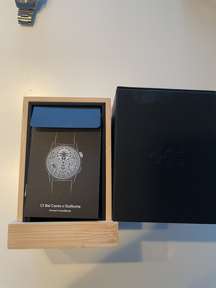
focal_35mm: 26
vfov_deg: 67.3
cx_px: 108
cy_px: 144
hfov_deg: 53.1
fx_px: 216
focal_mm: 4.2
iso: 250
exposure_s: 1/50
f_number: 1.6
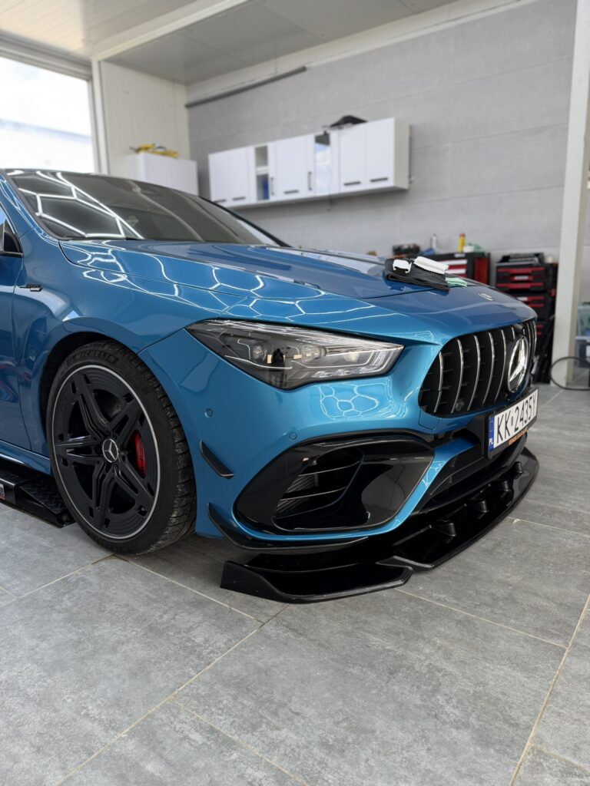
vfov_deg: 71.6
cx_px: 295
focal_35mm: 24
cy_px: 393
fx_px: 545
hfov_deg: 56.8
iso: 64
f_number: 1.78
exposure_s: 1/121
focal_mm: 6.76
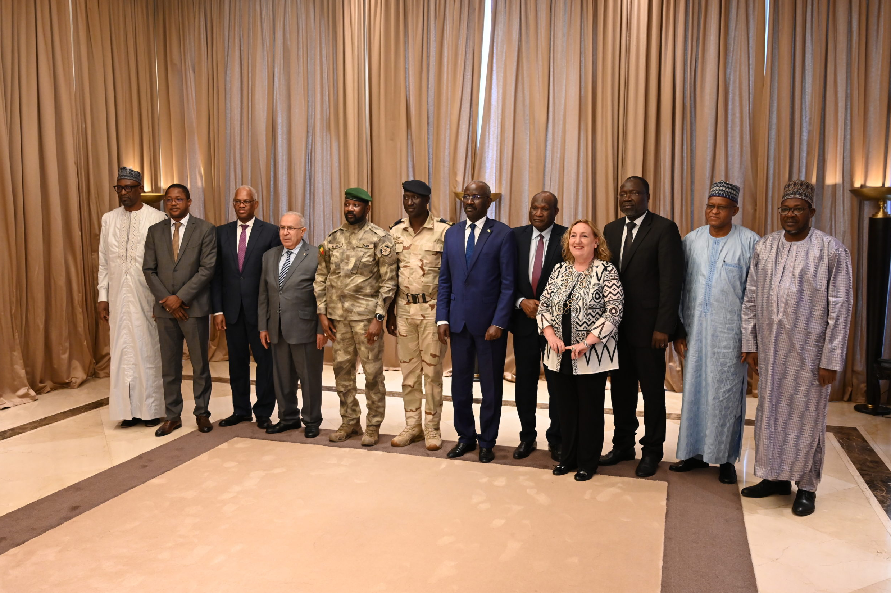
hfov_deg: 60.3
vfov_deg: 42.3
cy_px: 294
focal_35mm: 31
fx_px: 767
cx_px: 436
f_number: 4
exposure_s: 1/80
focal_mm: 30
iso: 3200
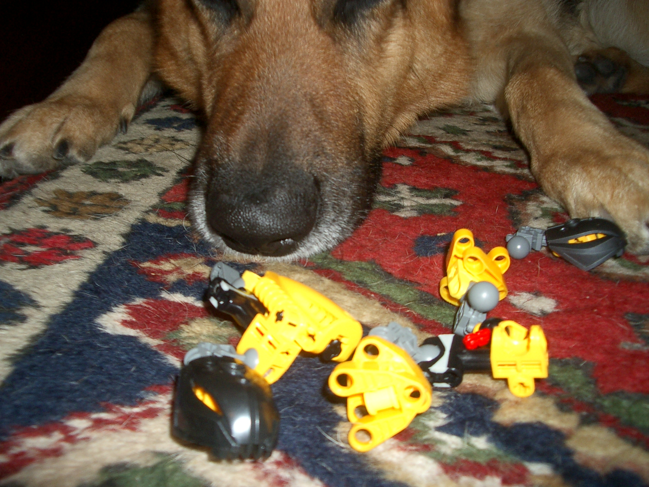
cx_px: 324
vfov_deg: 40.7
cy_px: 244
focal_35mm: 35
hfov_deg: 52.6
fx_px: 656
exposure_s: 1/40
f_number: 2.6
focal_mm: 5.8
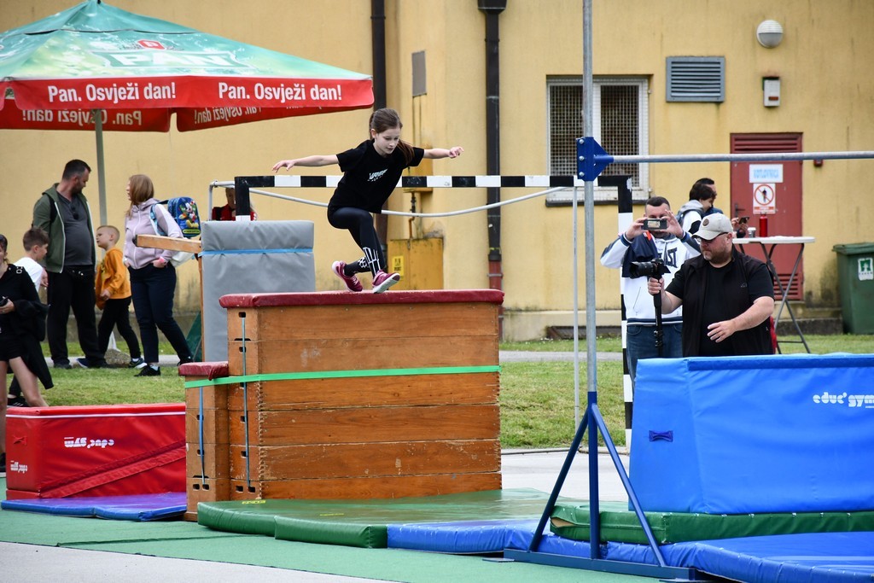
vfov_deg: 6.5
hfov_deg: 9.8
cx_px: 437
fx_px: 5099
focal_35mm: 210
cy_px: 292
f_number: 5.6
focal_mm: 140
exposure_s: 1/1000
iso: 800
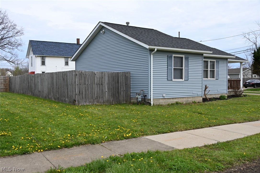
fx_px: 260
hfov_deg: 53.1
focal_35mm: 36
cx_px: 130
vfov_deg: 36.9
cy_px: 86
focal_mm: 24
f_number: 6.3
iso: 100
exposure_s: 1/320
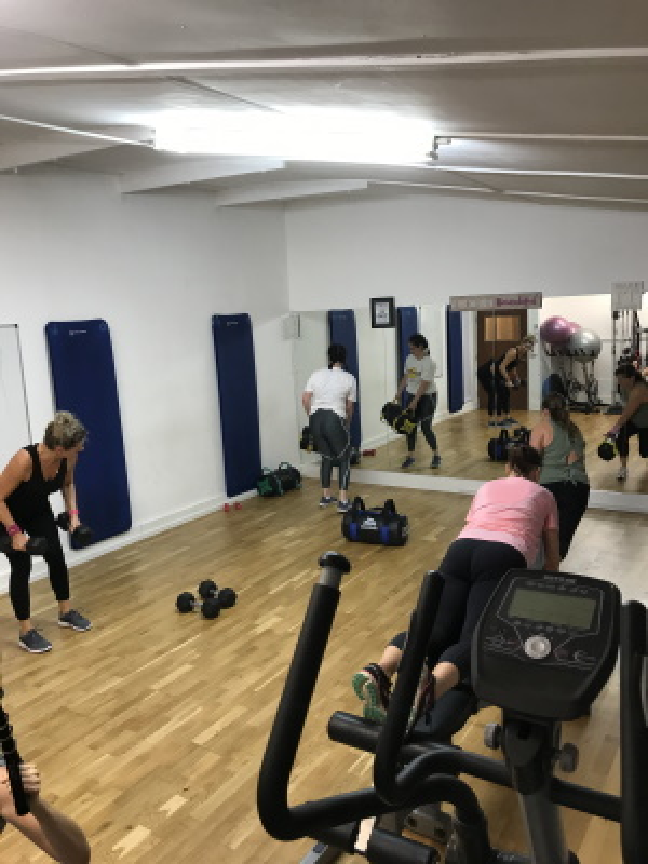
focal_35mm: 28
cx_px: 324
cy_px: 432
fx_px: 699
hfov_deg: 49.7
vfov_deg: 63.4
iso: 32
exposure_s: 1/33
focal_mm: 3.99
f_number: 1.8
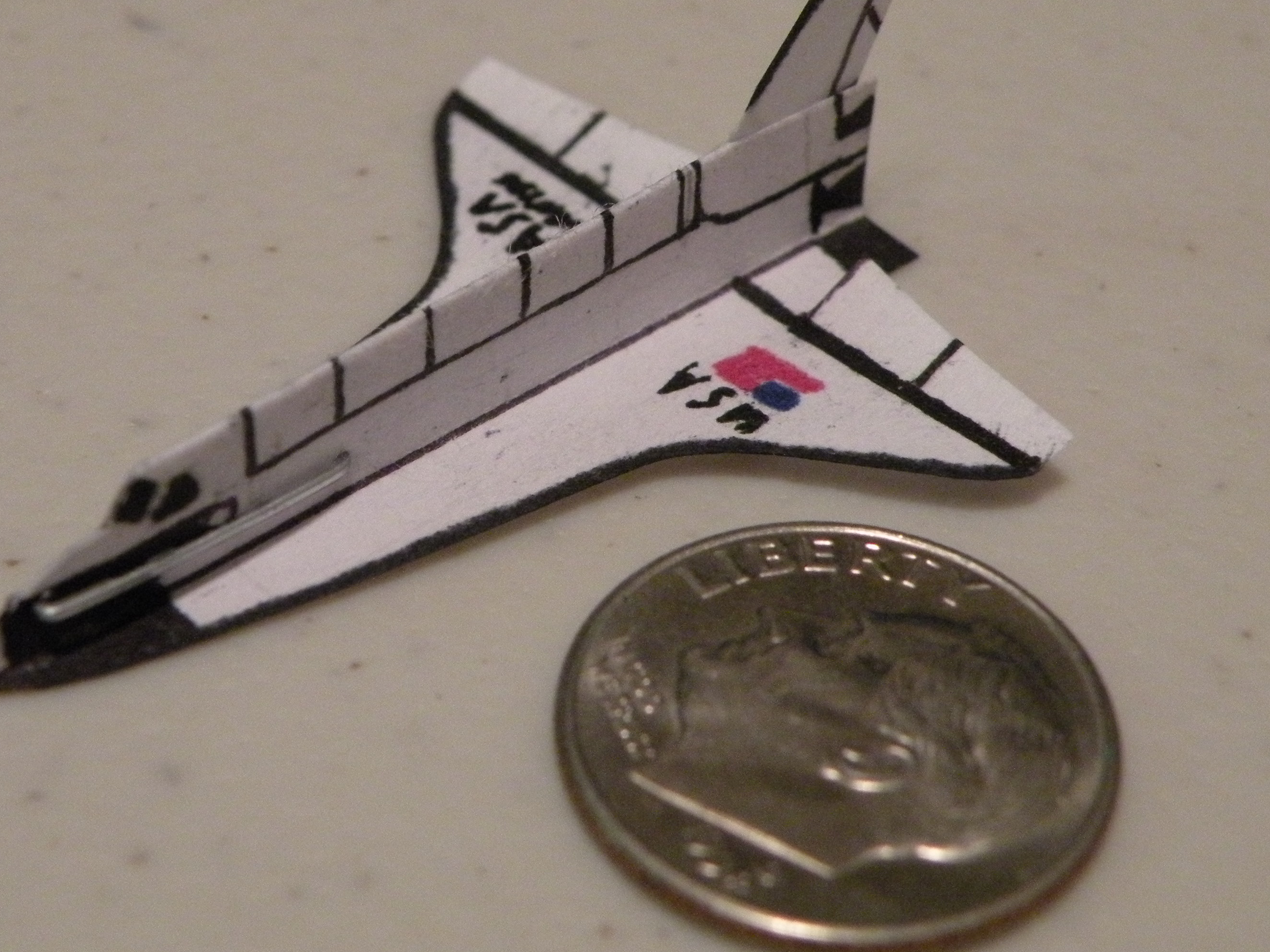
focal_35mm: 77
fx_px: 2825
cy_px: 404
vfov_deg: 19.1
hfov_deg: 25.3
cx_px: 537
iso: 400
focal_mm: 9.8
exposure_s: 1/34.5
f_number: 3.5
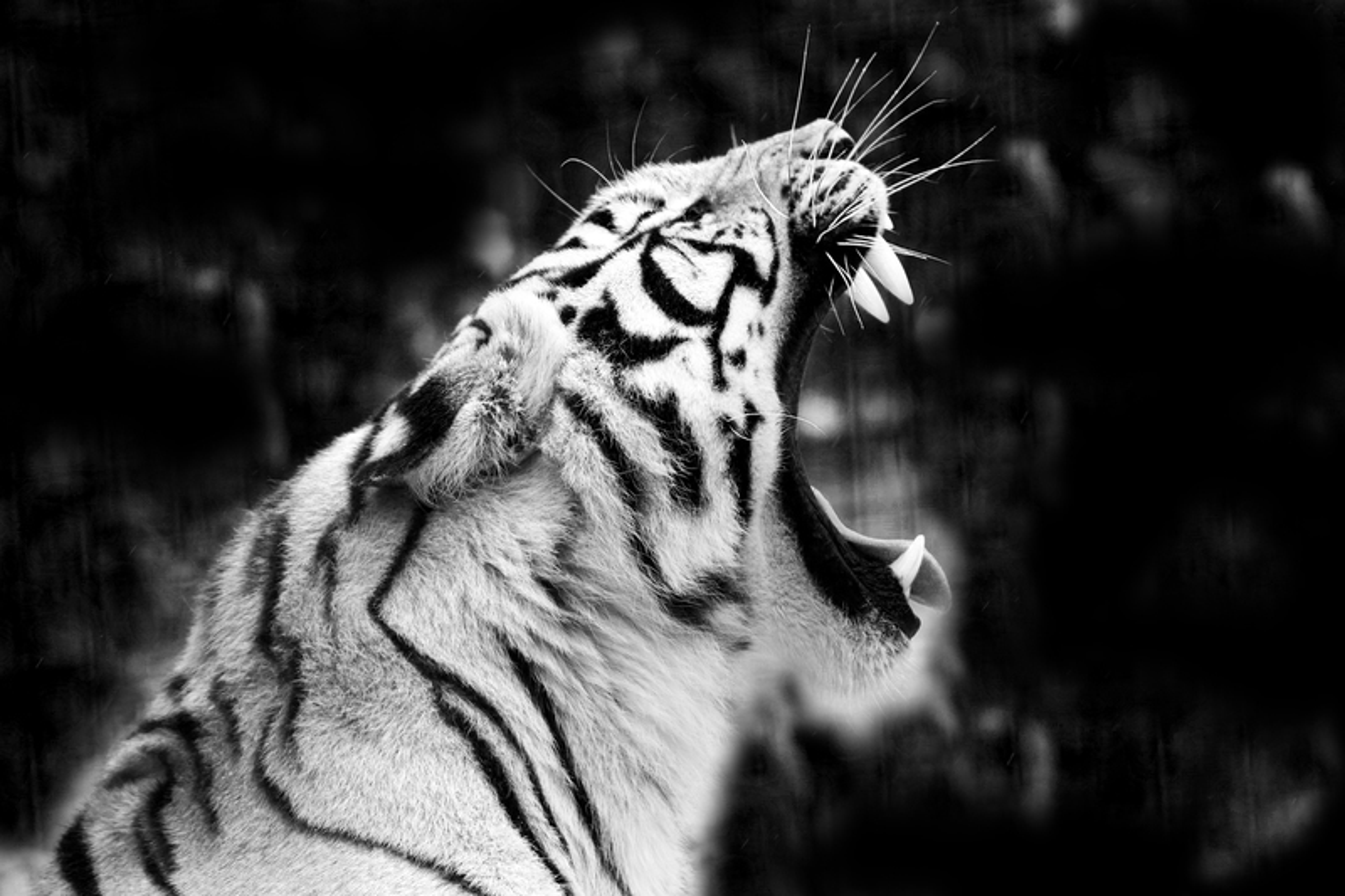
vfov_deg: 4.6
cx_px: 672
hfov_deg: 6.9
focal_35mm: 300
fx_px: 11205
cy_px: 448
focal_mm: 200
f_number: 3.5
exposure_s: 1/500
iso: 1250
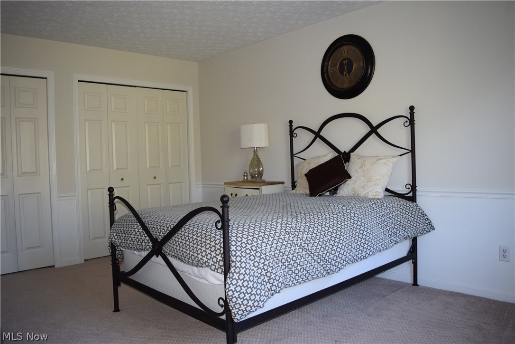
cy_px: 172
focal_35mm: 27
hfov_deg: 67.4
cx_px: 258
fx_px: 386
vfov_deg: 47.9
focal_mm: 18
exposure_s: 1/80
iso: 800
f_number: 4.5
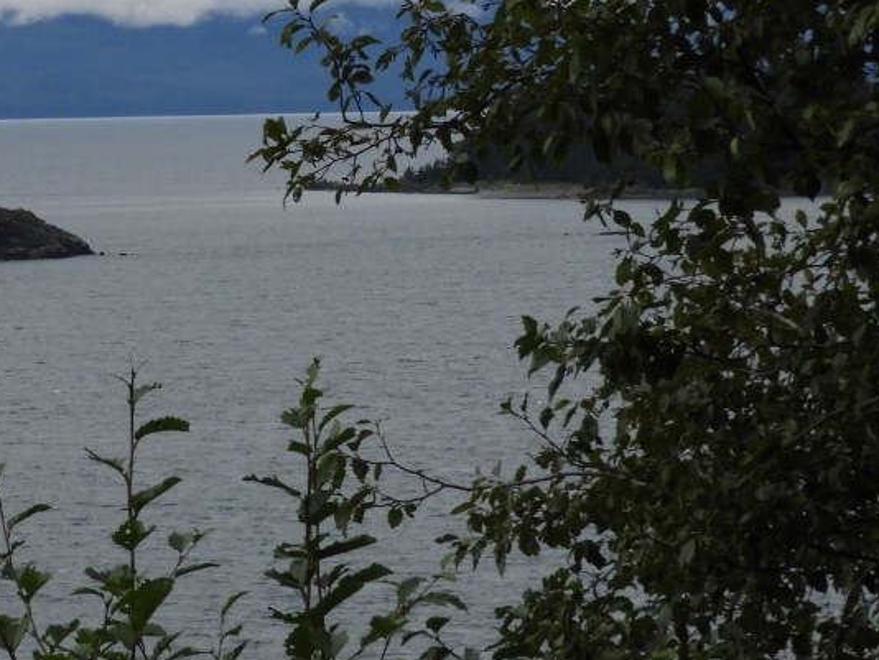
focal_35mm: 256
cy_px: -100
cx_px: -86
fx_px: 6504
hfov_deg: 7.7
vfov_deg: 5.8
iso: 100
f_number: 4.8
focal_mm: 17
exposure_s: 1/800
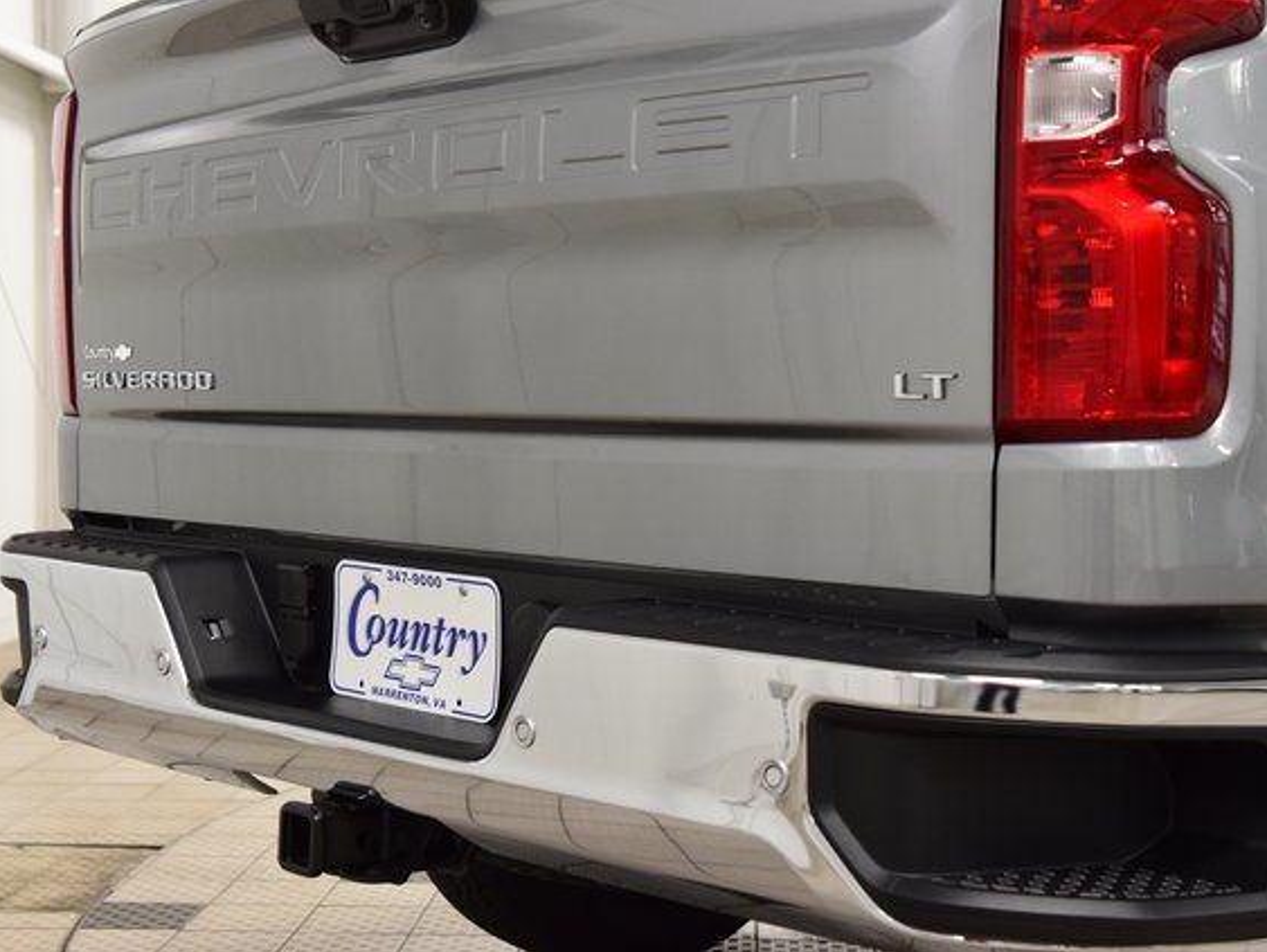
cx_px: 662
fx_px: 2161
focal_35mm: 59
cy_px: 478
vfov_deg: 24.8
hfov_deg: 32.7
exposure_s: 1/60
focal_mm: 36
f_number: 5
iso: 1600
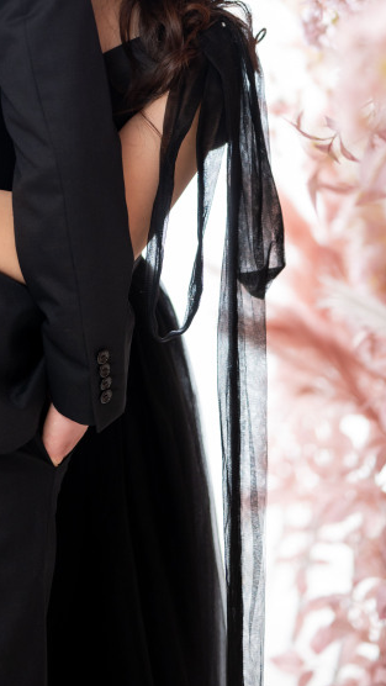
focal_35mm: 192
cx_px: -55
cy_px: 0
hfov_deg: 6.3
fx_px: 3491
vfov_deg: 11.1
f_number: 1.8
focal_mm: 85
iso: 200
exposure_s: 1/125
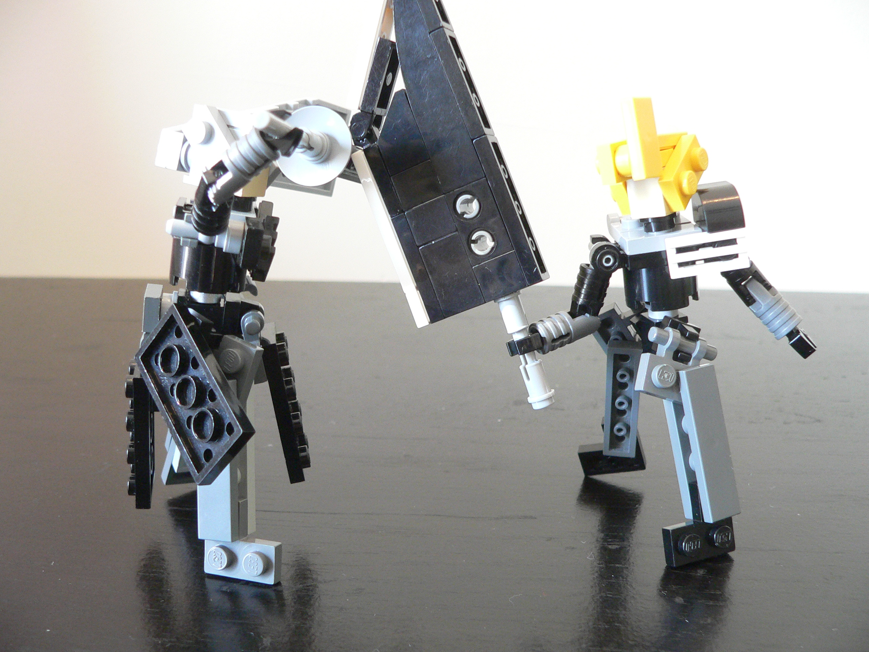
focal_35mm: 36
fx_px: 904
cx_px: 434
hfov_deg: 51.4
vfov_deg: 39.7
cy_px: 326
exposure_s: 1/13
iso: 200
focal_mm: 6
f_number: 2.8
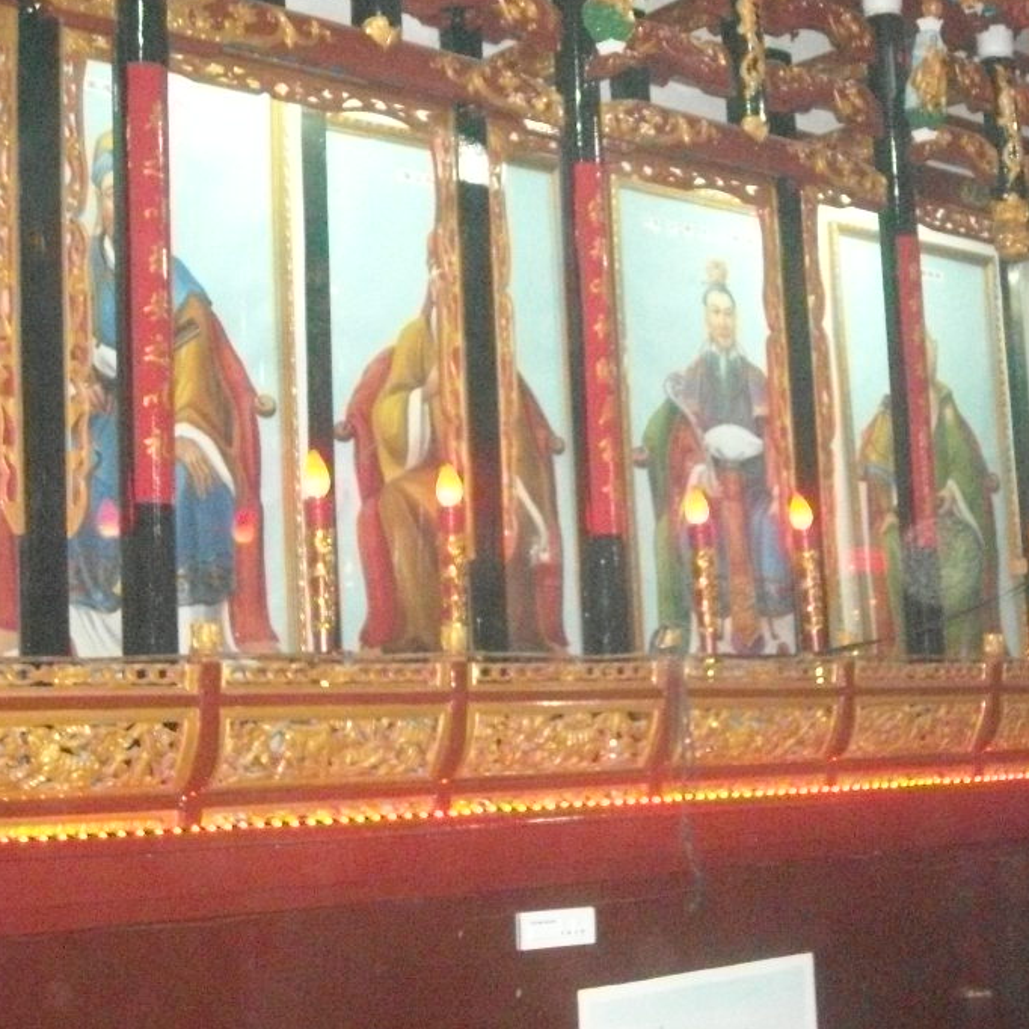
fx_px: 2186
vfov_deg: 26.5
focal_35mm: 65
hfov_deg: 26.3
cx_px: 682
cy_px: 475
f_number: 3.2
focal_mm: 7.92
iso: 1600
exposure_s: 1/60
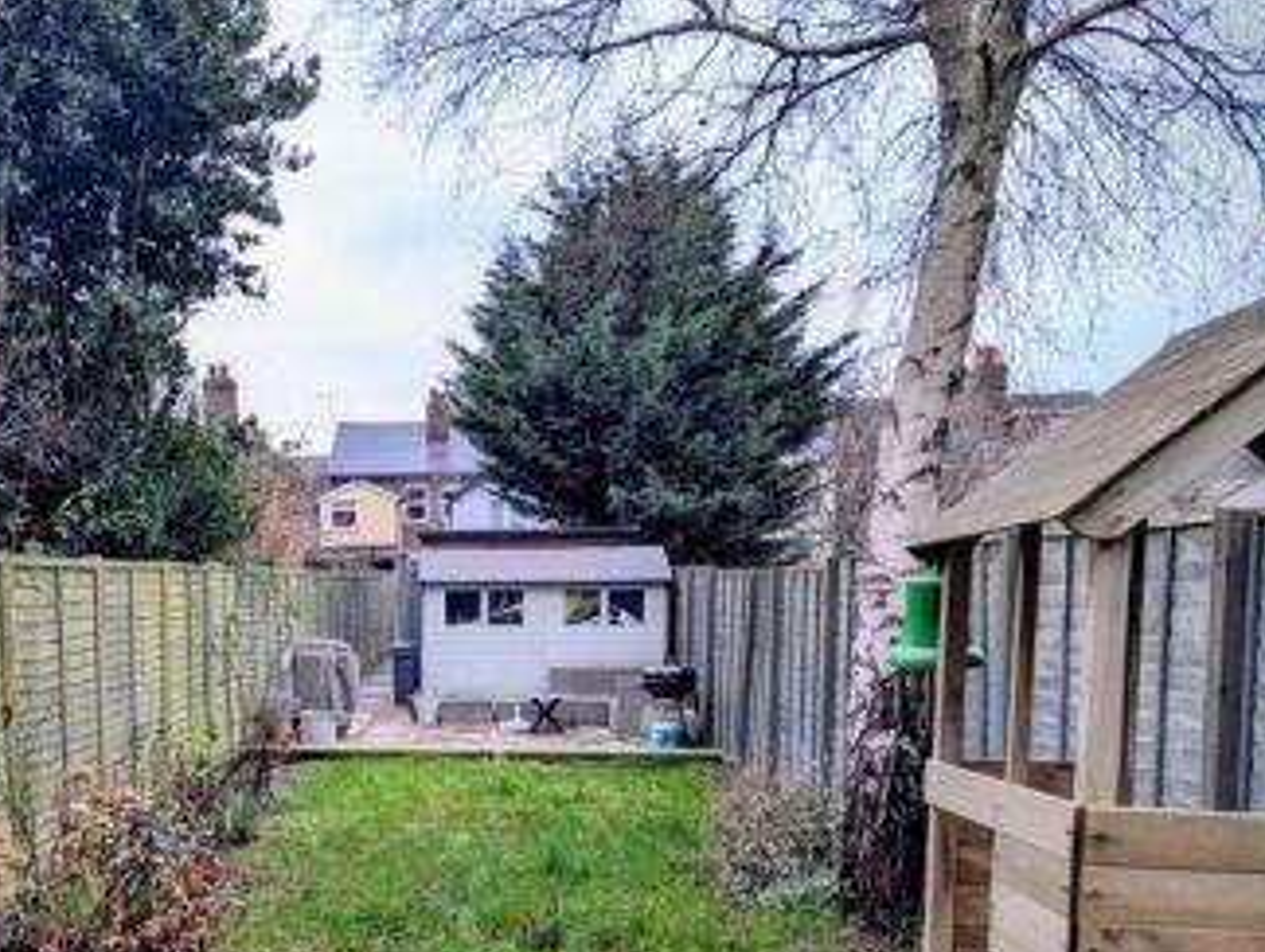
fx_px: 1574
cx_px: 326
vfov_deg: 33.1
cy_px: 704
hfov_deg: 42.5
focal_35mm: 43
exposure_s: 1/81.9
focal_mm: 6.81
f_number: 1.85
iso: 37
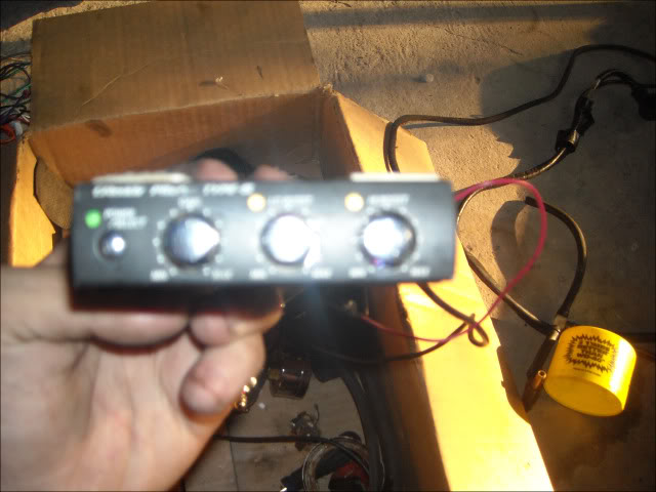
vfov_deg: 40.7
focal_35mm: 35
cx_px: 328
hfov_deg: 52.6
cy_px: 246
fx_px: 663
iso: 200
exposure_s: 1/60
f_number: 2.8
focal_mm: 5.7
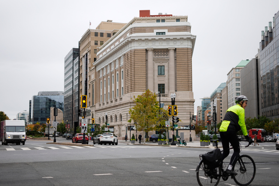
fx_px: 388
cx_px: 140
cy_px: 93
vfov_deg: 27.0
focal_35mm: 50
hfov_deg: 39.6
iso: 125
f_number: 2
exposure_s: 1/2000
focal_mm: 50
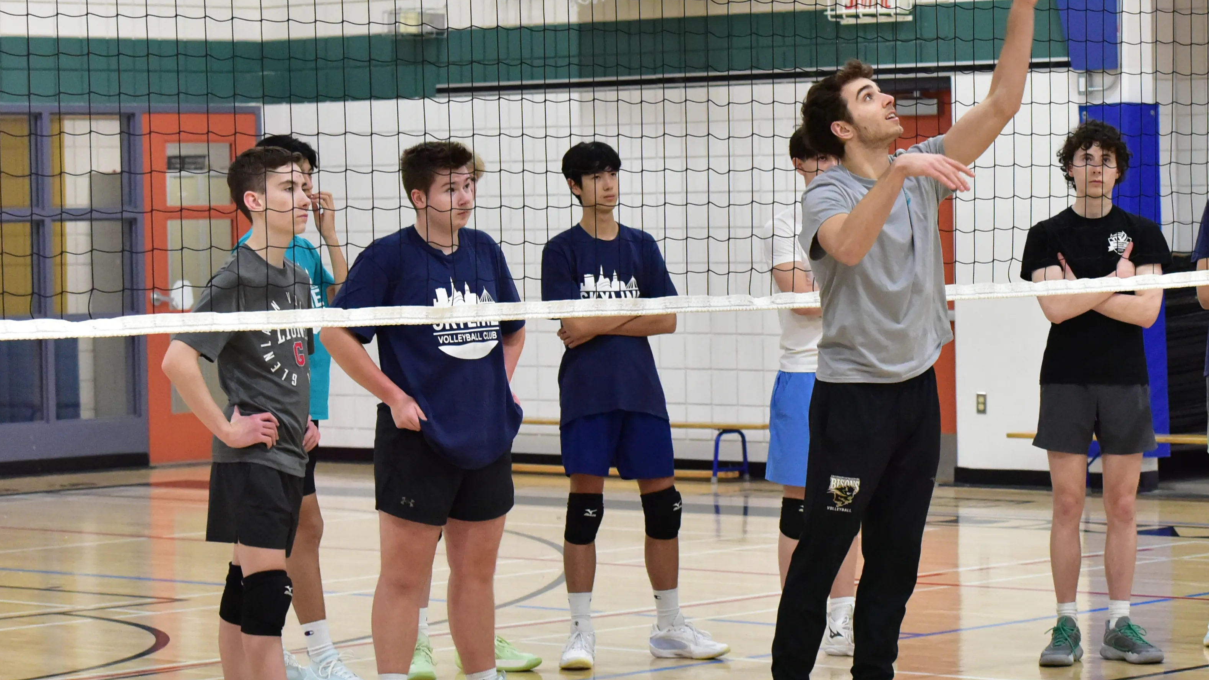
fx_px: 4104
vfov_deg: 9.5
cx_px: 976
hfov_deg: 16.6
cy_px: 332
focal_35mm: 128
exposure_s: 1/320
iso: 6400
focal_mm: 70
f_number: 4.5
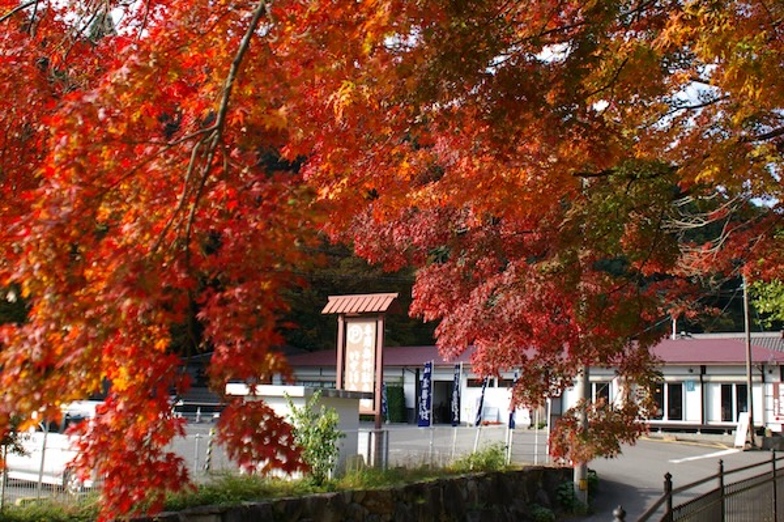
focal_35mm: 42
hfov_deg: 46.4
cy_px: 261
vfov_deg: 31.8
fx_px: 914
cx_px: 392
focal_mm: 28
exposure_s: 1/1000
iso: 400
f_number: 4
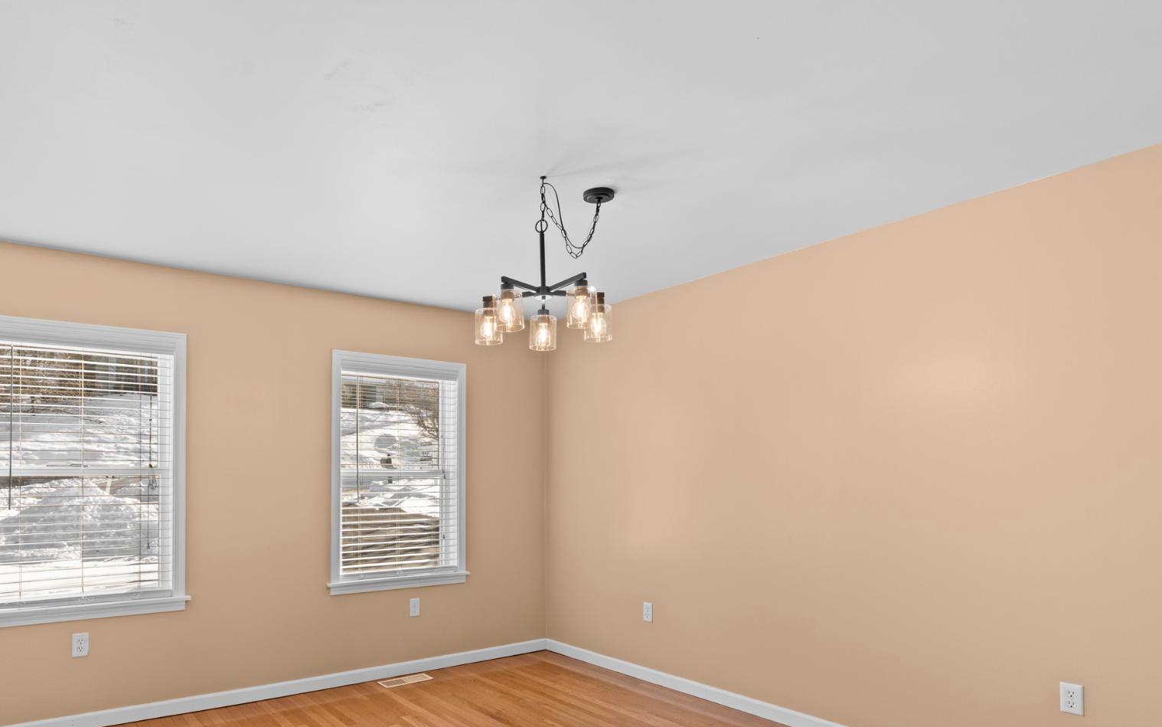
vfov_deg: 54.1
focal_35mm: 22
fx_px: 697
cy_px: 478
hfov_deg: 78.8
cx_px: 472
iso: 400
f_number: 8
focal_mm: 16
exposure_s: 1/20
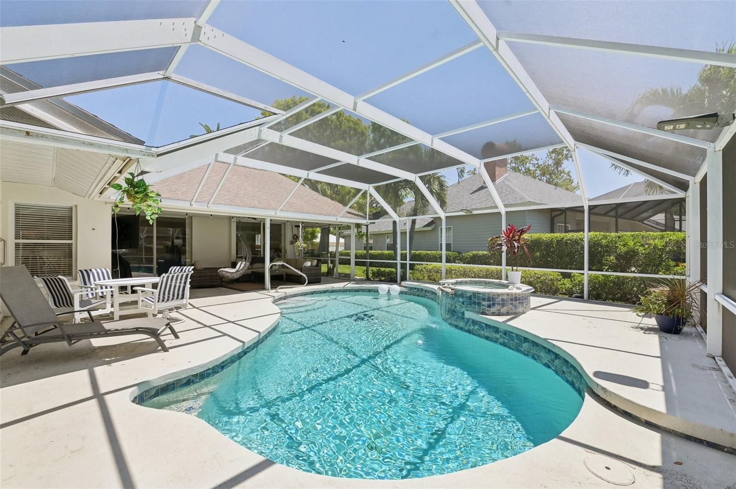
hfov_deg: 100.5
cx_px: 368
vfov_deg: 77.2
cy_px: 244
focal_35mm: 15
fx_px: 306
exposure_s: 1/1000
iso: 400
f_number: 8
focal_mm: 15
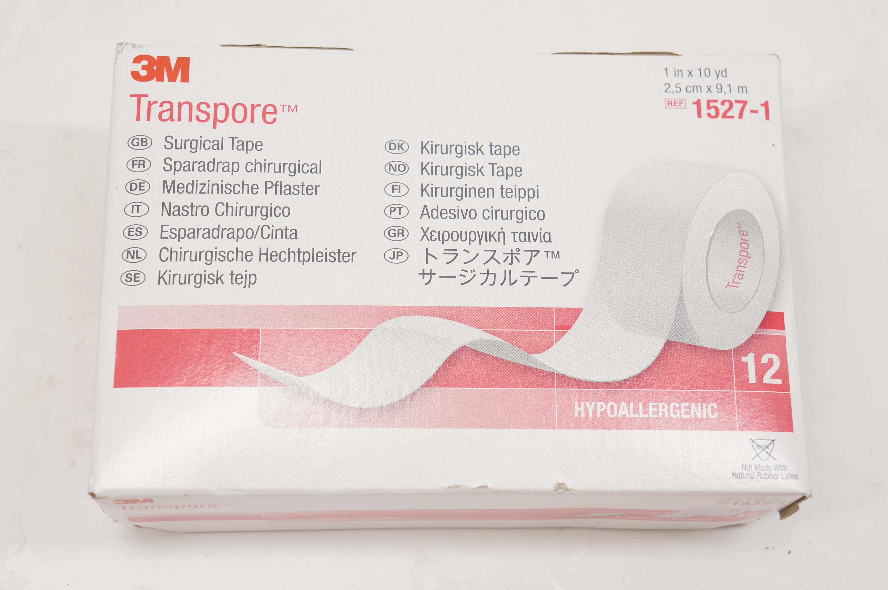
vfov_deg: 22.6
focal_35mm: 60
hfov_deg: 33.4
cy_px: 295
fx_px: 1478
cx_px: 444
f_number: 7.1
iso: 800
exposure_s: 1/125
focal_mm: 40
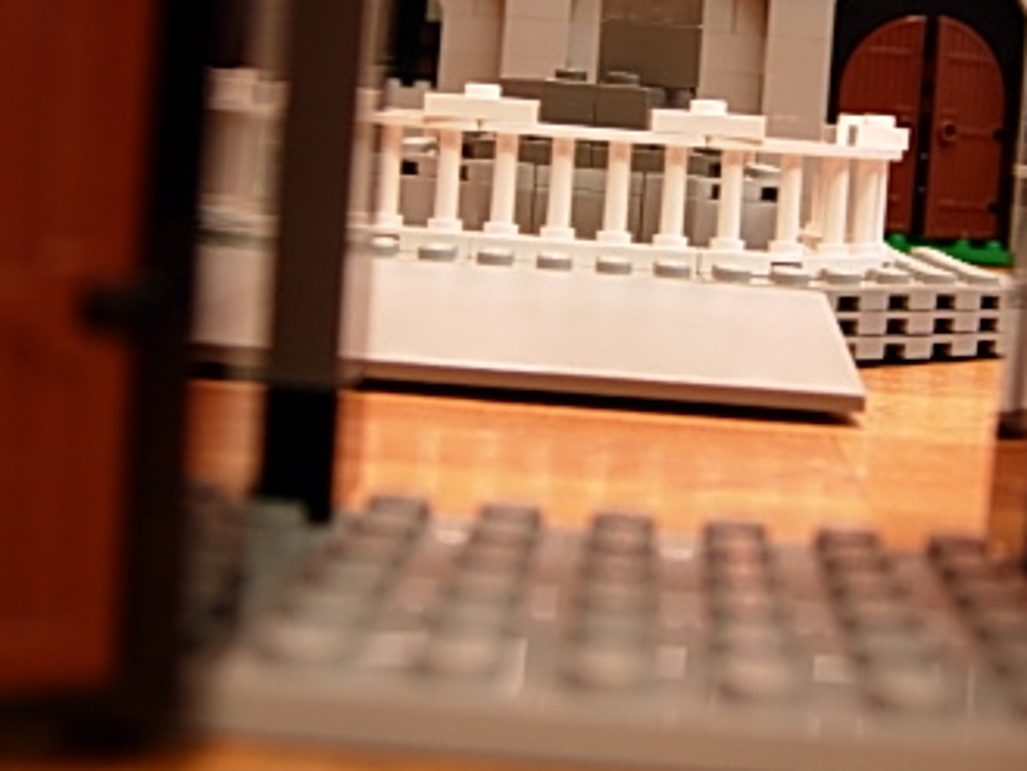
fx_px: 2078
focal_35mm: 70
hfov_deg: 27.6
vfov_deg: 20.8
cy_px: 162
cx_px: 693
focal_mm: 7.5
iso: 50
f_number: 2.7
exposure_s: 1/5.9
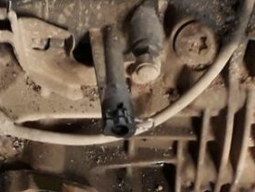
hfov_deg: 14.7
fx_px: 988
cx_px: 92
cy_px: 158
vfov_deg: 11.0
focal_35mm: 134
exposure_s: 1/17
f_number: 1.9
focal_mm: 3.6
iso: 200
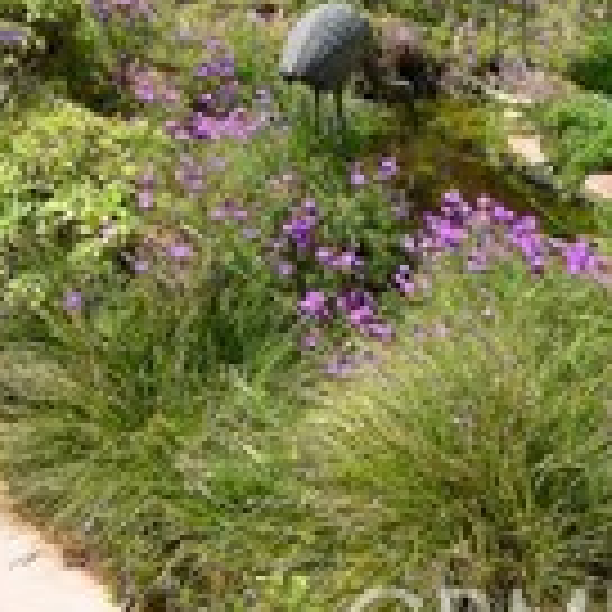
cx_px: 225
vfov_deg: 23.7
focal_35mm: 60
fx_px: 1200
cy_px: -268
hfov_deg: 28.5
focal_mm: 10
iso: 250
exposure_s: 1/125
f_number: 13
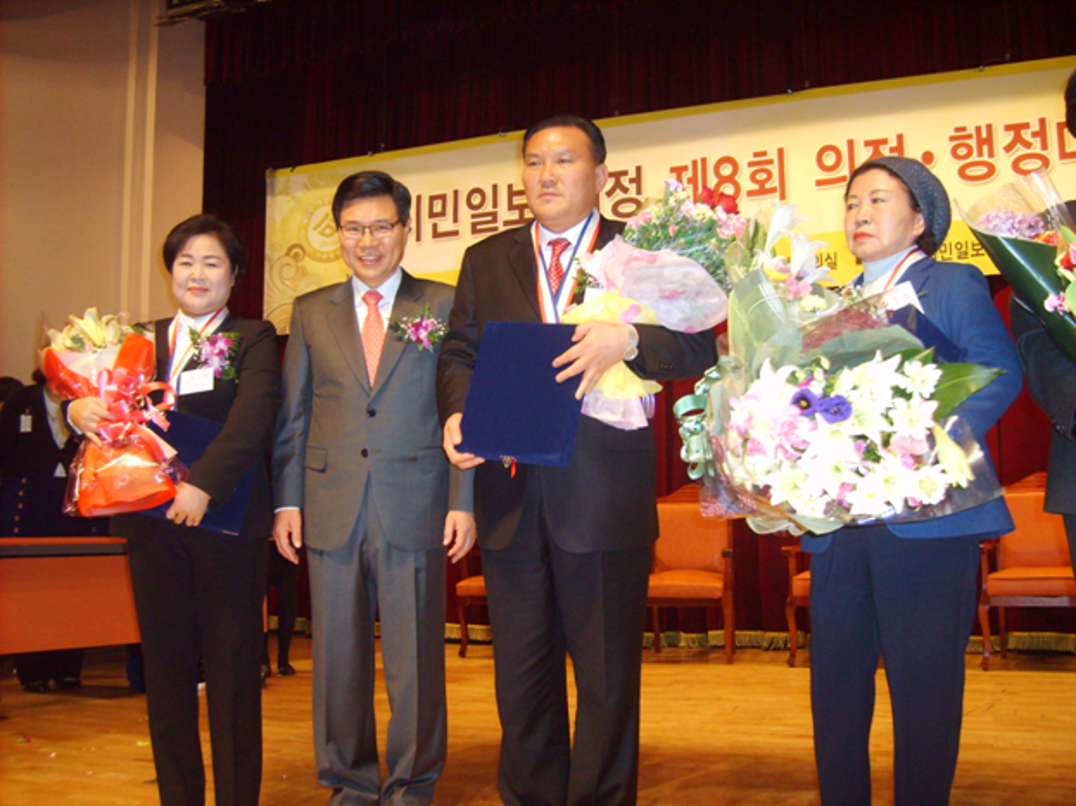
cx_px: 538
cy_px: 403
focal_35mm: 35
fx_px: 1088
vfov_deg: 40.7
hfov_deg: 52.6
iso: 200
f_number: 2.8
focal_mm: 5.8
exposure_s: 1/45
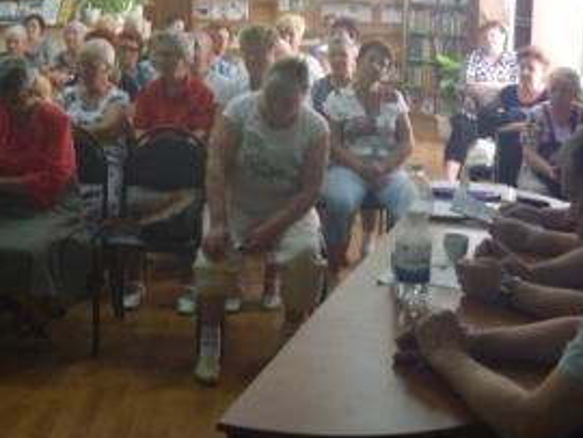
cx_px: 259
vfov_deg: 24.9
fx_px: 978
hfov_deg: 33.2
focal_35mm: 58
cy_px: 97
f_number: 3.5
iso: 250
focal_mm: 6.3
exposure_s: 1/30
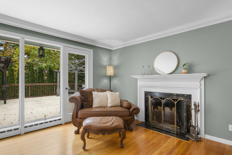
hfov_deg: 88.2
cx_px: 111
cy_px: 76
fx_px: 120
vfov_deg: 65.8
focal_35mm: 19
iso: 400
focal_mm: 16.5
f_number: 8
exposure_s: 1/15
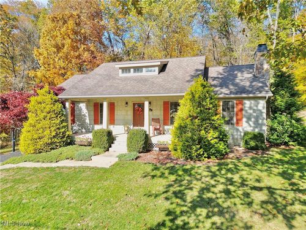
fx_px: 212
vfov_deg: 56.8
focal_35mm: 24
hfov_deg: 71.6
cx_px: 153
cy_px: 115
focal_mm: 6.72
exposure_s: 1/1500
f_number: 1.7
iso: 150
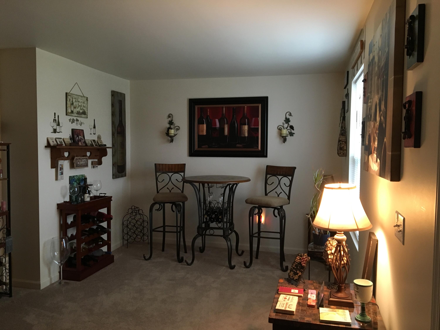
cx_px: 220
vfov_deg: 48.2
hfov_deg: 61.7
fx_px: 369
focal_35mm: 29
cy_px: 165
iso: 125
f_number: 2.2
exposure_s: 1/30
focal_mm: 4.15
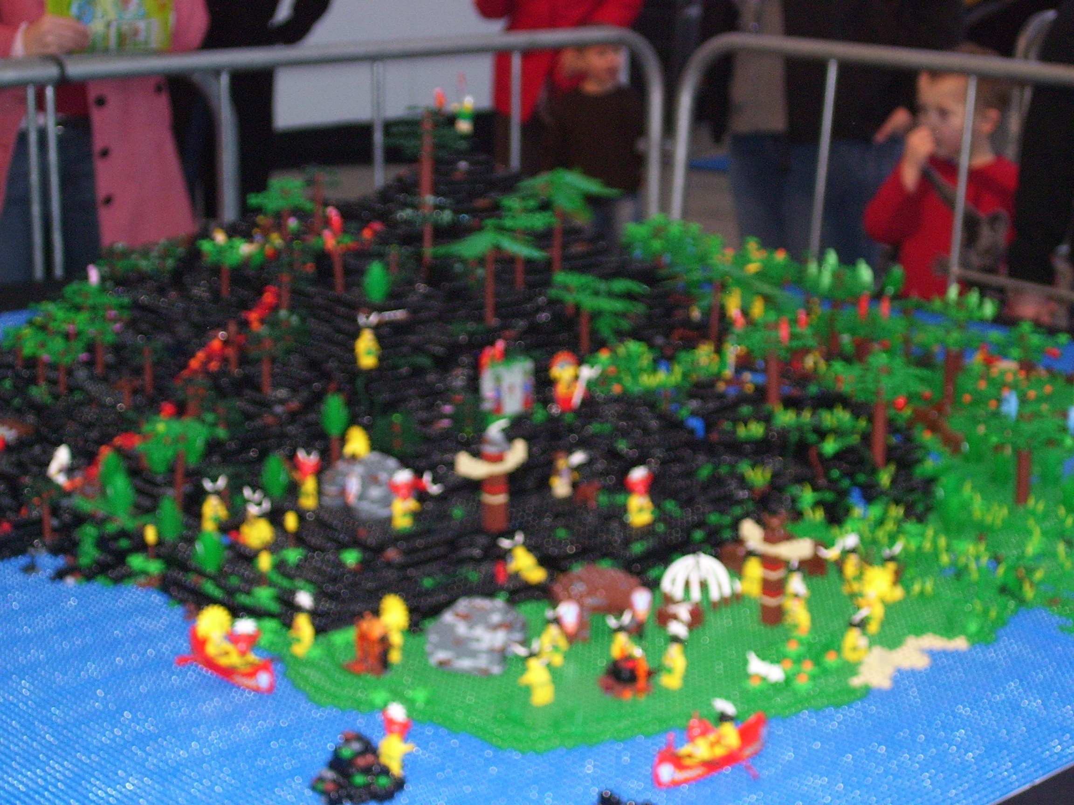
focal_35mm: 70
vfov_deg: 21.0
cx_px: 537
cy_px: 402
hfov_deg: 27.8
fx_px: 2172
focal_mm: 11.6
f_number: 4
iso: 200
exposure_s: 1/90
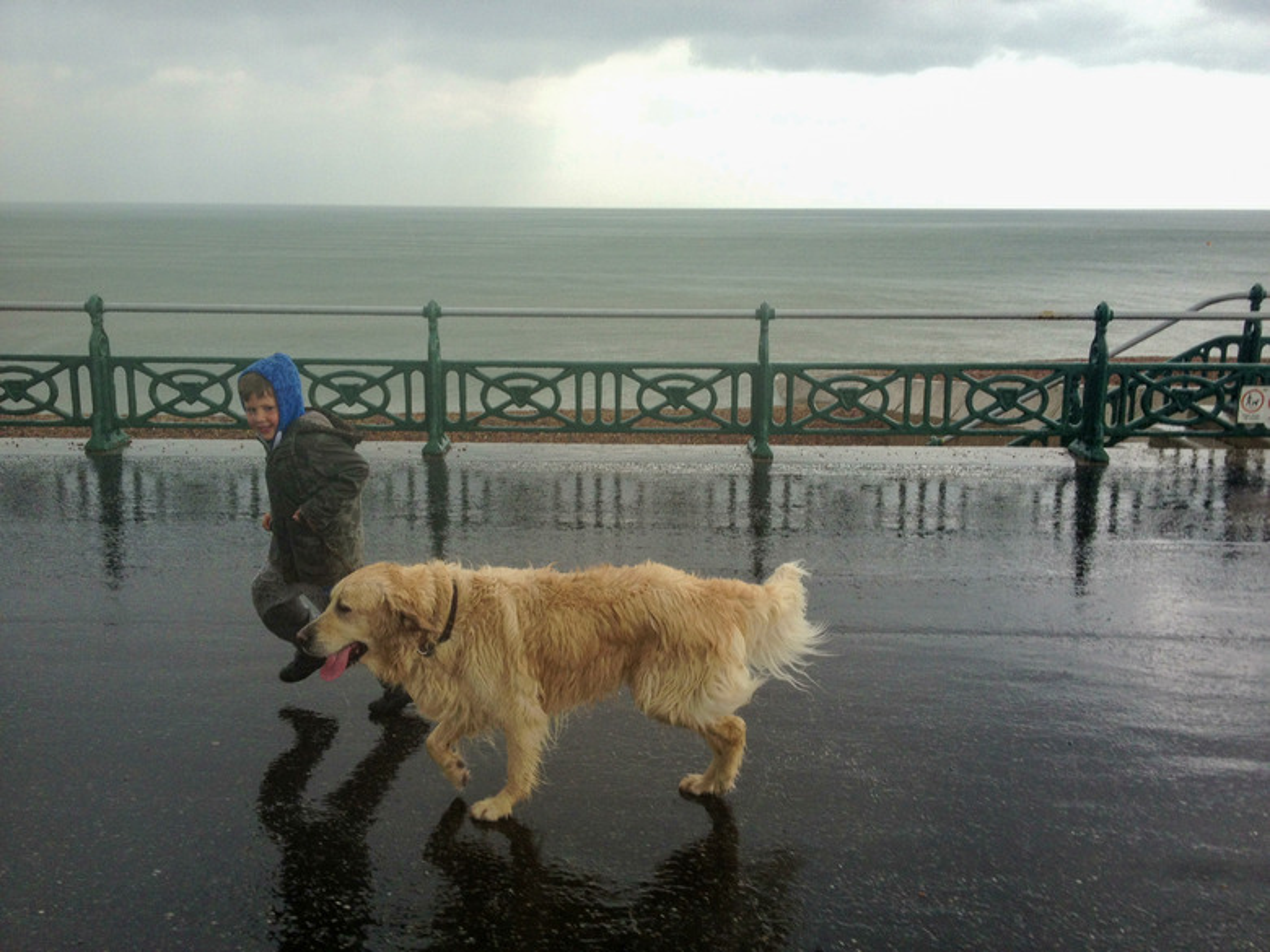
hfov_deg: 52.6
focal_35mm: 35
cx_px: 635
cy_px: 476
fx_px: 1284
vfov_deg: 40.7
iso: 50
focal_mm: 4.28
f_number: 2.4
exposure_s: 1/550
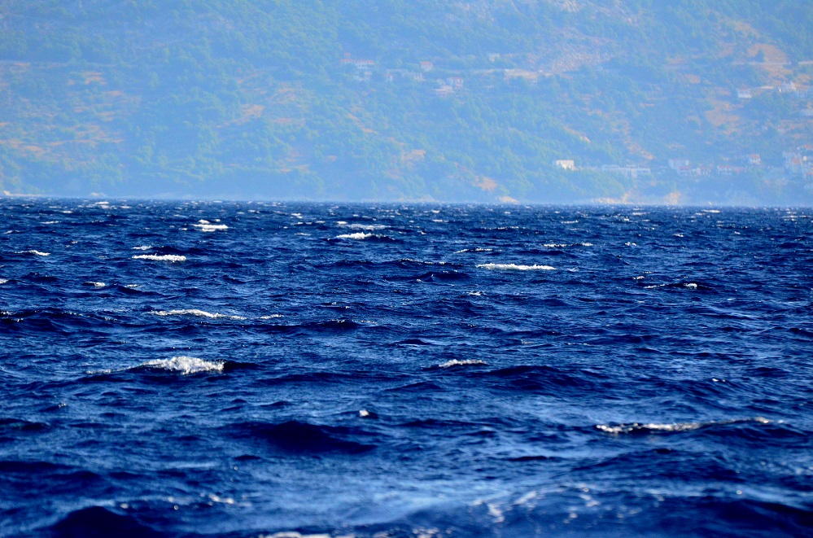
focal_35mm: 330
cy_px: 269
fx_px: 7435
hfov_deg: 6.3
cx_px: 406
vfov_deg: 4.1
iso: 2500
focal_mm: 220
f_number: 5.3
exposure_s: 1/8000
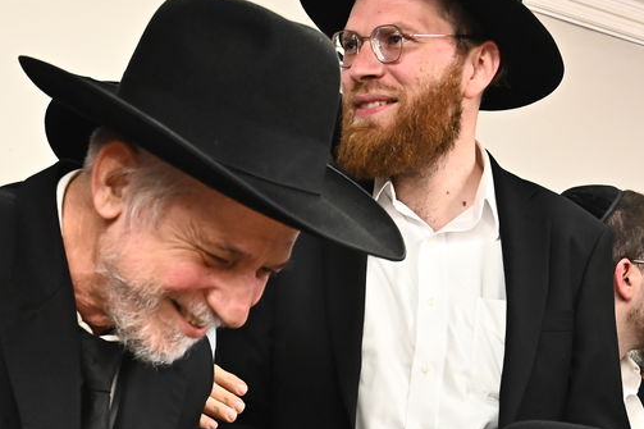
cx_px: 239
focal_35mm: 89
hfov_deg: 22.8
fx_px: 1591
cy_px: 528
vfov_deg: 14.8
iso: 3200
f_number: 5
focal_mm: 32
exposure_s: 1/200
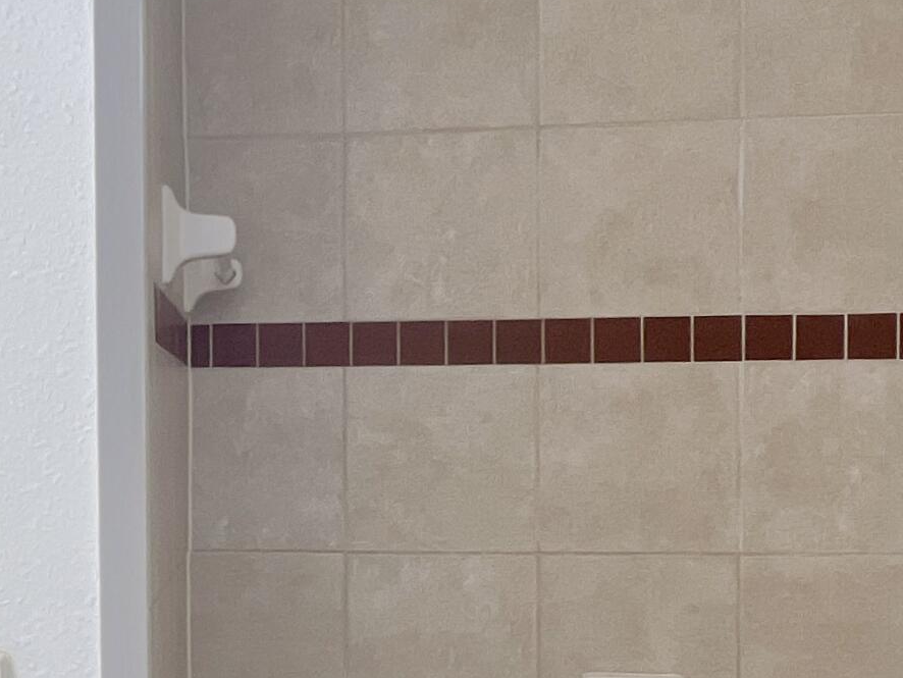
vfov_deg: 32.8
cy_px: 415
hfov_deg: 37.9
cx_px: -14
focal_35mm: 44
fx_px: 1148
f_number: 1.8
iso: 160
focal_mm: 1.57
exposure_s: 1/60
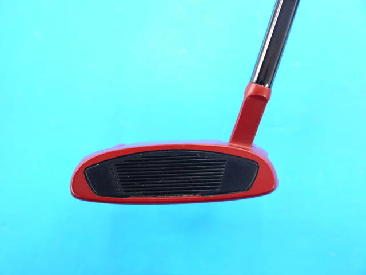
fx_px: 486
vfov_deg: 31.5
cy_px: 138
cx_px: 183
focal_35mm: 46
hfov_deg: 41.2
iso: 800
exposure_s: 1/60
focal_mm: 23
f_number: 4.4
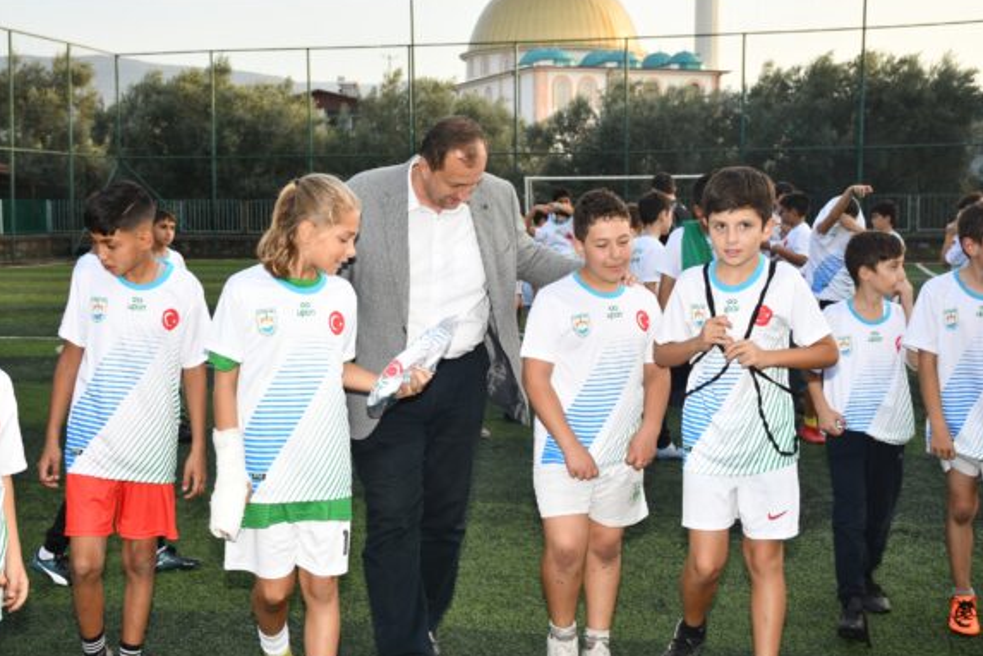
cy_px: 321
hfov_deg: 36.9
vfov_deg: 25.1
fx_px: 1474
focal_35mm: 54
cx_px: 469
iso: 180
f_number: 5.6
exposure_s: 1/125
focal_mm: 32
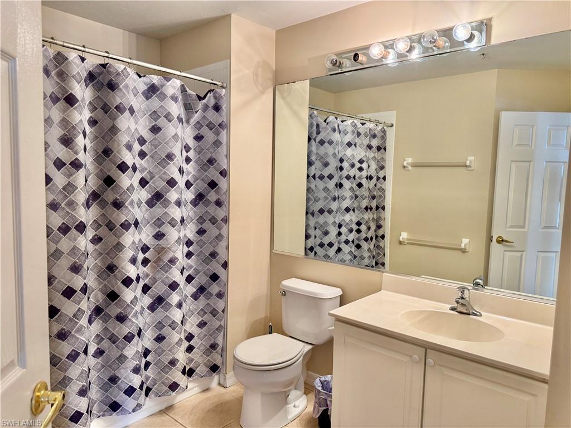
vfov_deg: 56.8
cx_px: 286
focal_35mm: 24
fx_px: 396
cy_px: 214
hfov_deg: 71.6
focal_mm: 6.76
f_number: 1.78
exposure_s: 1/60
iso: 200
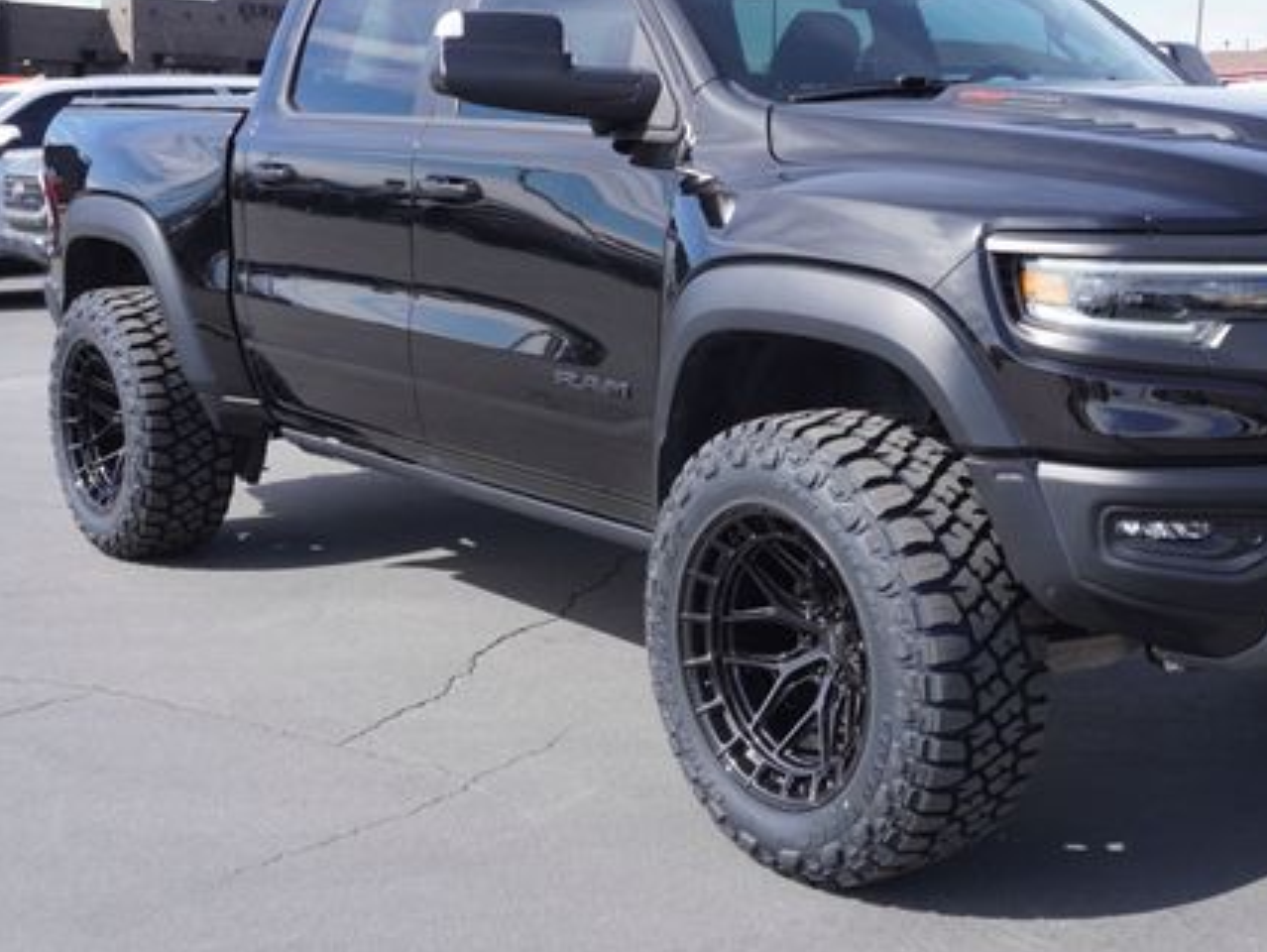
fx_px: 1904
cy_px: 408
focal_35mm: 52
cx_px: 830
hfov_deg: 36.5
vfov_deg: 28.0
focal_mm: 24
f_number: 7.1
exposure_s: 1/160
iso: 100
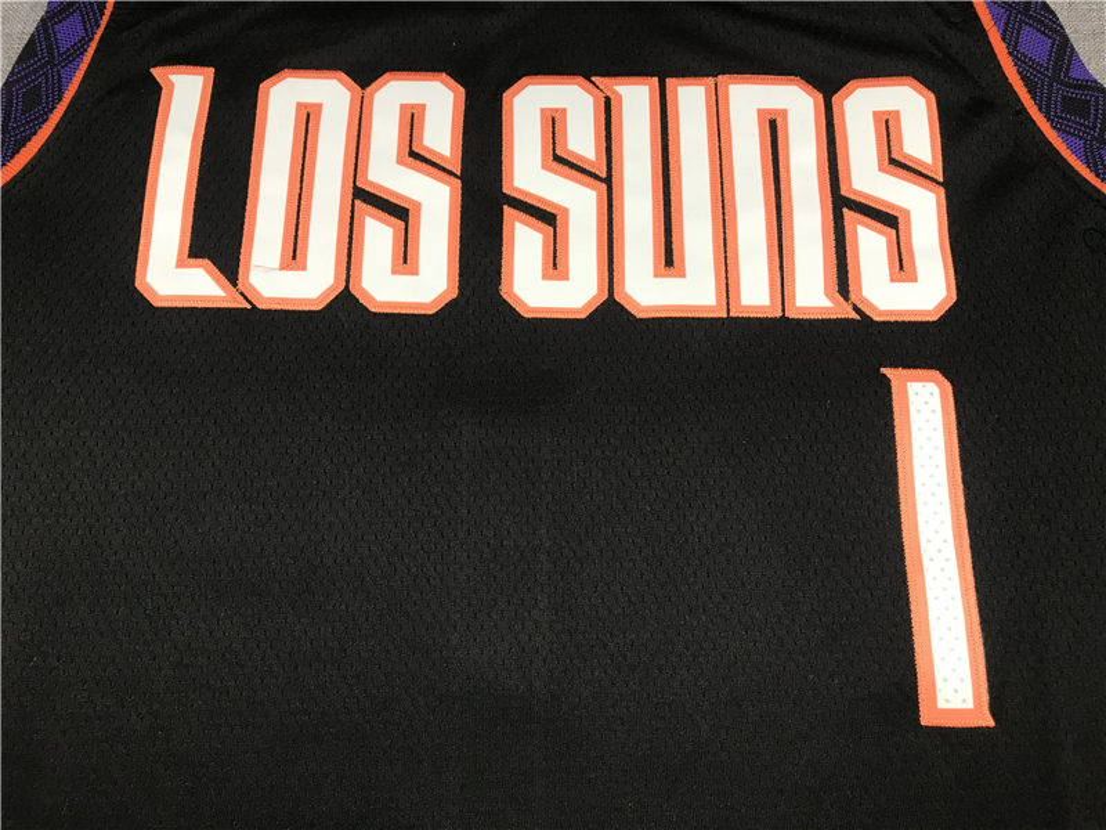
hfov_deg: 63.4
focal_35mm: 28
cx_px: 553
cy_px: 415
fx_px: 895
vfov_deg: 49.7
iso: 25
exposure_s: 1/33
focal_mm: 3.99
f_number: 1.8
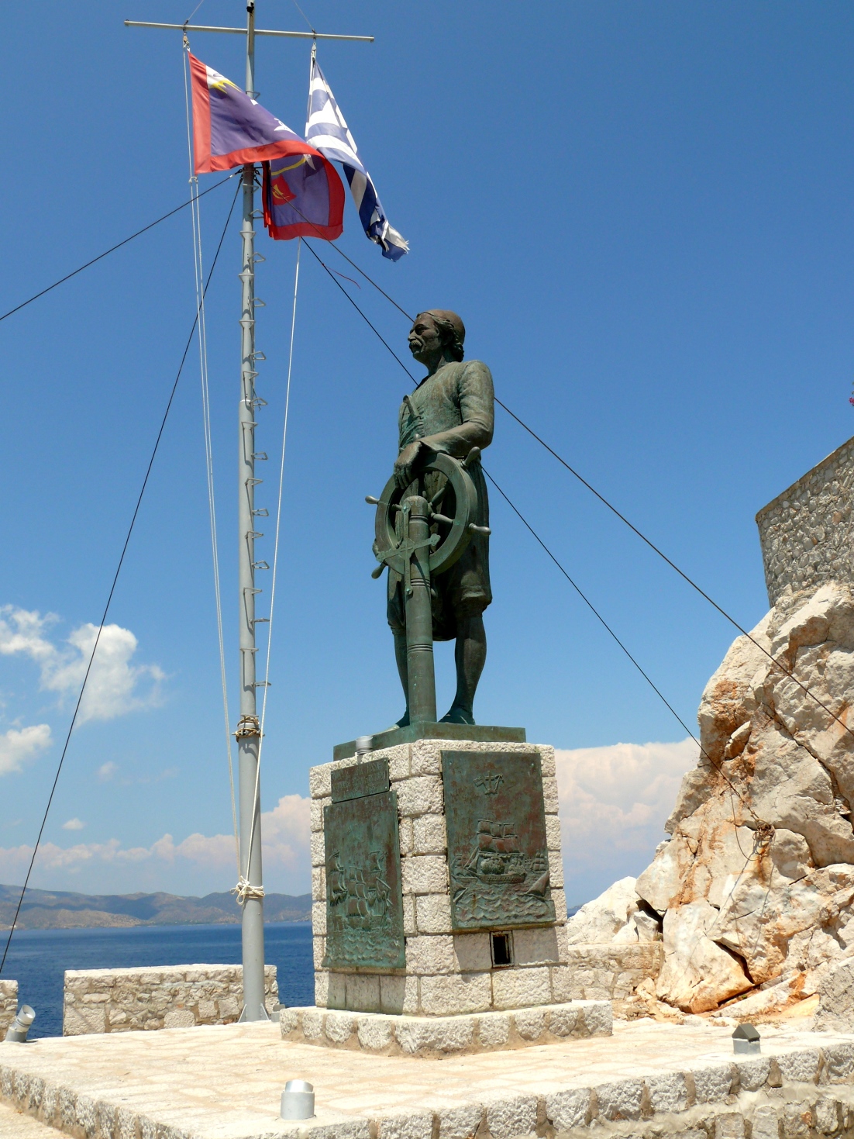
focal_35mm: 35
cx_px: 427
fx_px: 1151
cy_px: 570
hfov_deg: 40.7
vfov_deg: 52.6
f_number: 5.6
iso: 100
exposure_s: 1/250
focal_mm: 7.4
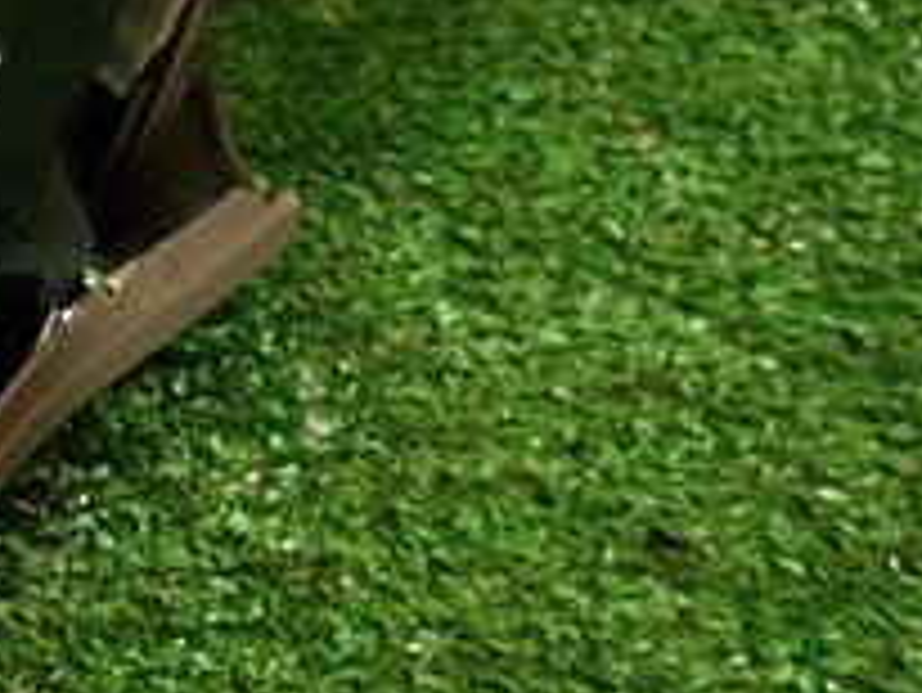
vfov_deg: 19.7
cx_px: -270
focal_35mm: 73
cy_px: 32
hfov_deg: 23.6
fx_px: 1945
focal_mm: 4.5
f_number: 2
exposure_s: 1/60
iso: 160
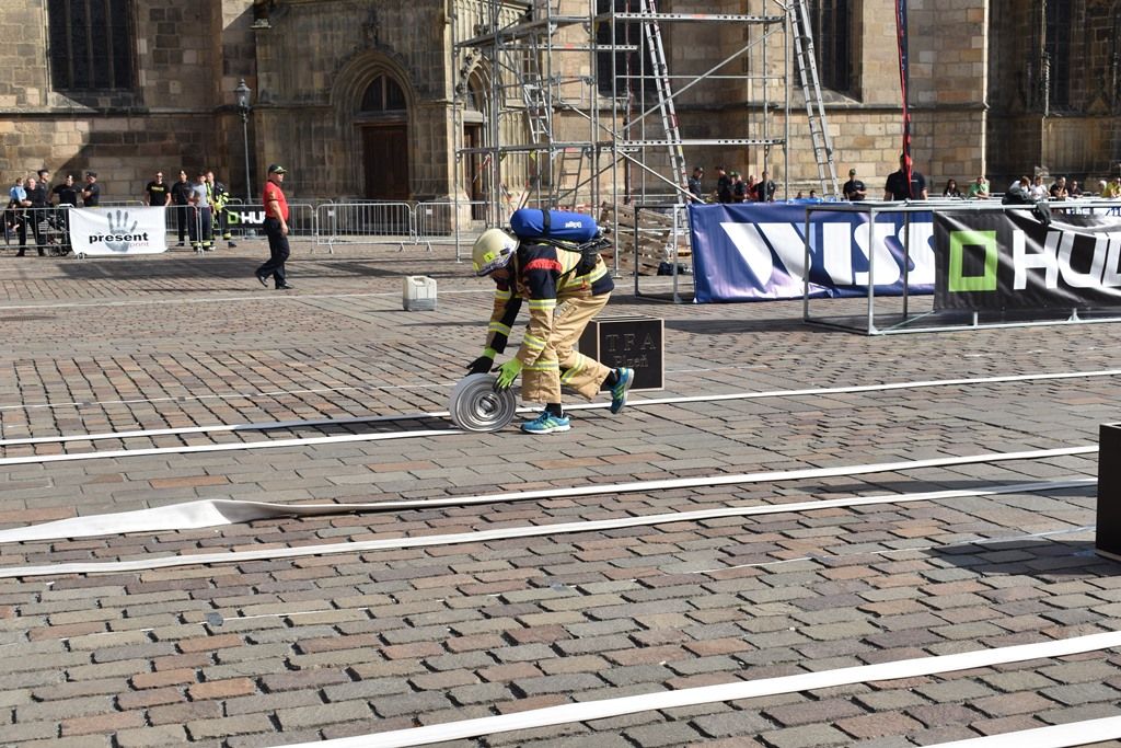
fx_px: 1588
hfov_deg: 38.9
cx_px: 560
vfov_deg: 26.5
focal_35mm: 51
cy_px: 374
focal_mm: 34
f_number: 8
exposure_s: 1/320
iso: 100
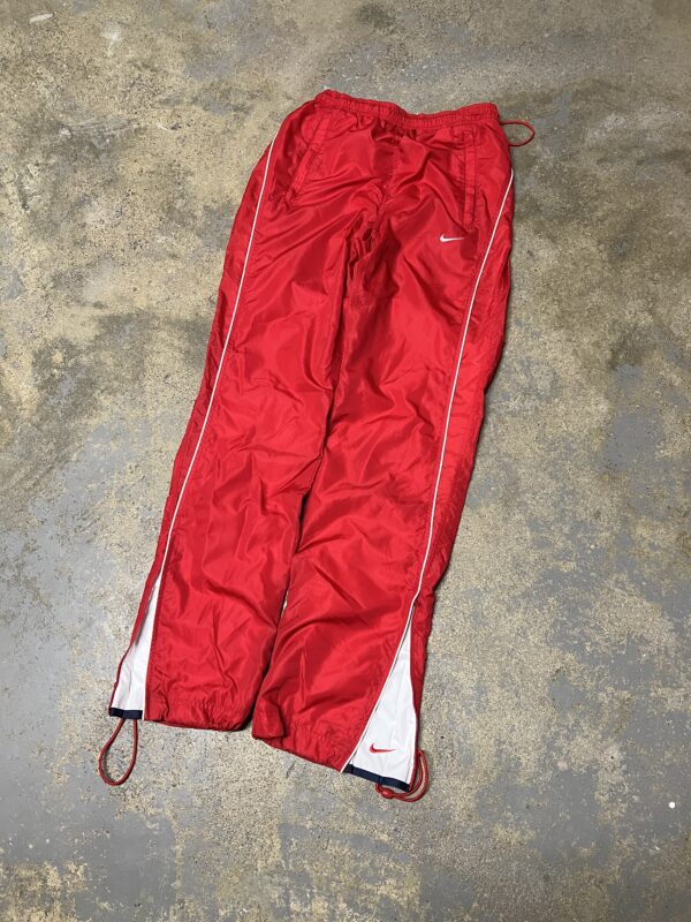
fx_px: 692
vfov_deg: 67.3
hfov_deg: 53.1
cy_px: 461
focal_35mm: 26
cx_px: 346
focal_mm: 5.7
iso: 250
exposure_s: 1/60
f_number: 1.5
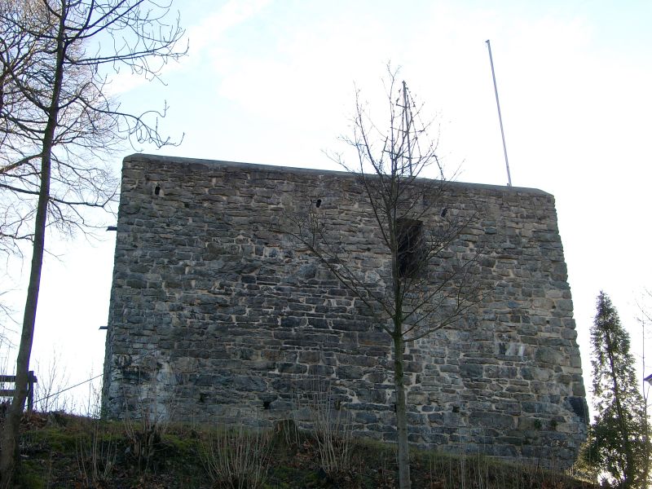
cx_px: 326
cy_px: 244
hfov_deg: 33.8
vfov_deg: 25.7
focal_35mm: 57
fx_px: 1074
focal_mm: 11.76
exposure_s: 1/154
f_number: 4
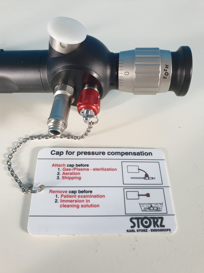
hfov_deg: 53.1
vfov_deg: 67.3
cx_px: 102
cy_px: 136
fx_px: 204
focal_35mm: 26
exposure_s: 1/50
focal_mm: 4.3
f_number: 2.4
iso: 400
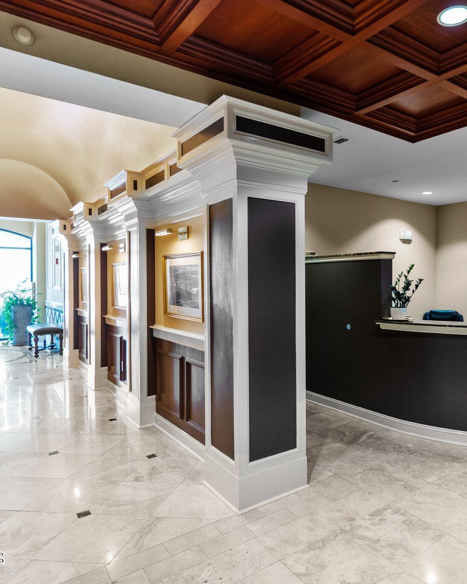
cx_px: 322
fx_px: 415
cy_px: 292
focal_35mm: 24
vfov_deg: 70.3
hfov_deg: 57.1
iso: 800
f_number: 3.5
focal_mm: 17
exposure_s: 1/50
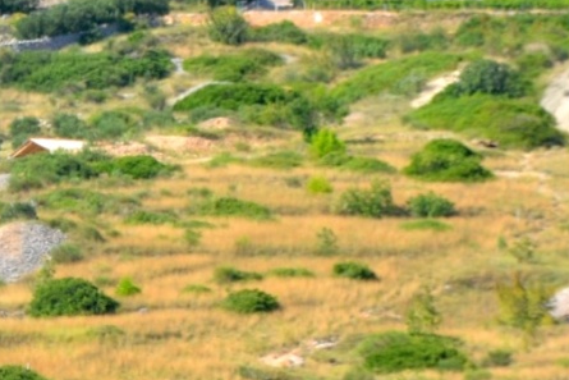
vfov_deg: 4.6
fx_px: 4756
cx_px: 45
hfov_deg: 6.8
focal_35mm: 301
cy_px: 235
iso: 100
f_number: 6.3
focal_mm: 55
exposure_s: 1/160
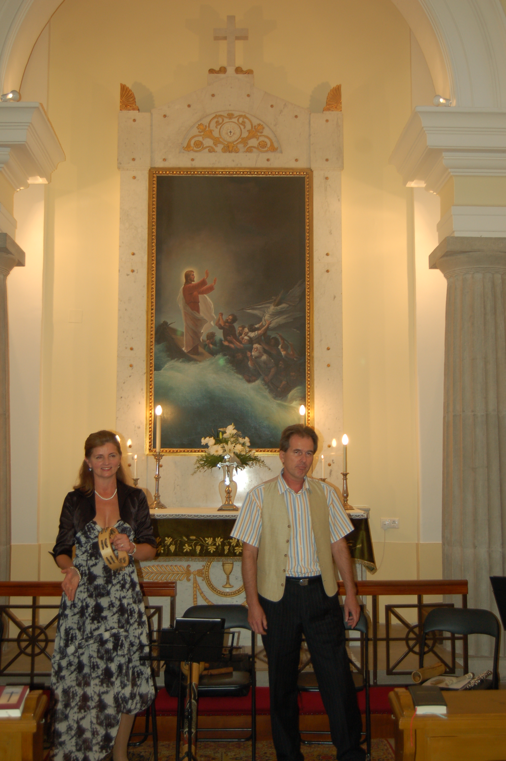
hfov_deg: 31.8
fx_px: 887
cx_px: 253
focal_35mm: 42
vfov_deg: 46.4
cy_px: 380
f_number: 4.2
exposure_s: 1/60
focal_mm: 28
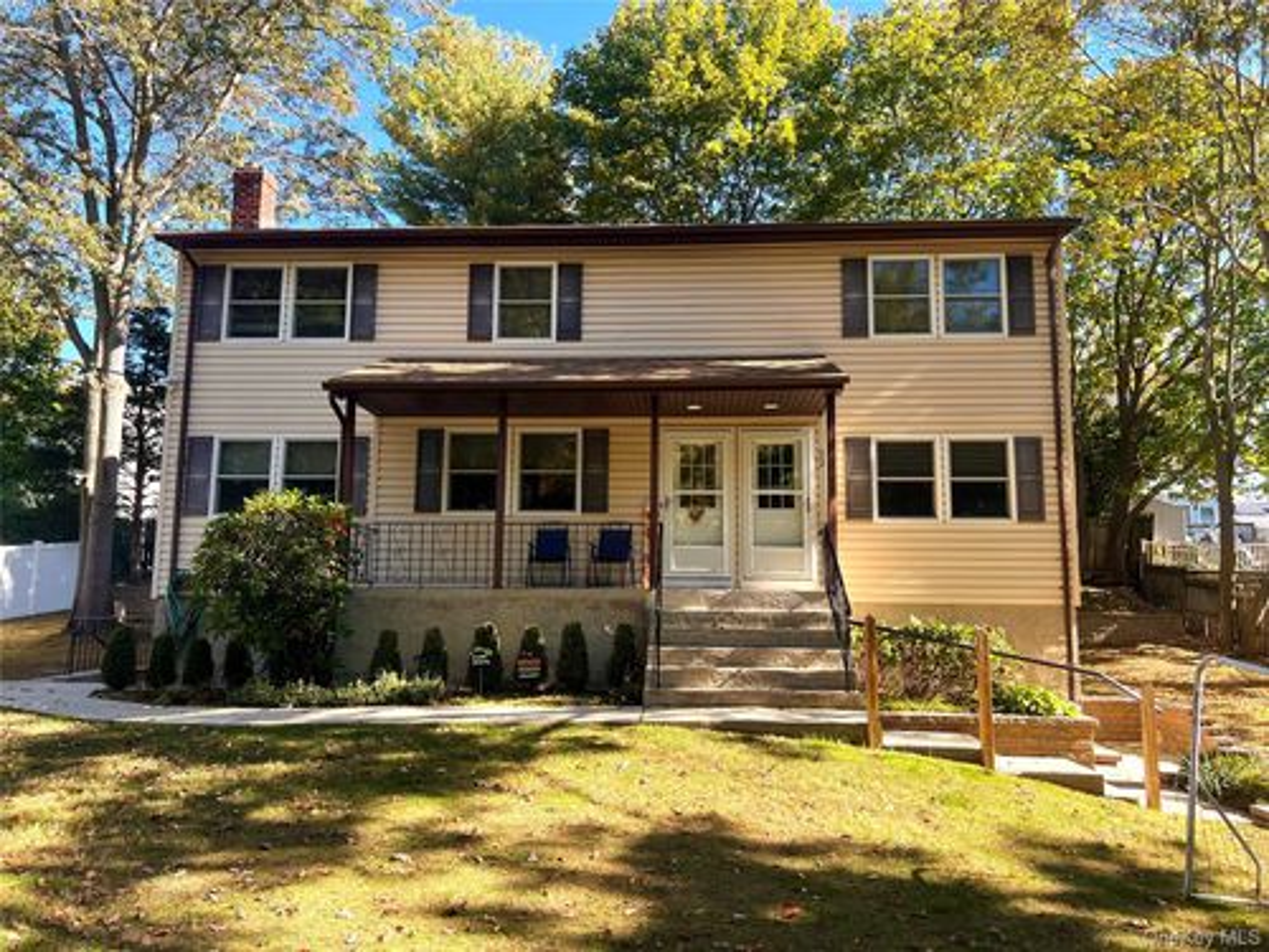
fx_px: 953
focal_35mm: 26
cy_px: 476
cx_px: 634
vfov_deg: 53.1
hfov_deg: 67.3
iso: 50
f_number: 1.5
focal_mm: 5.7
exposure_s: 1/526
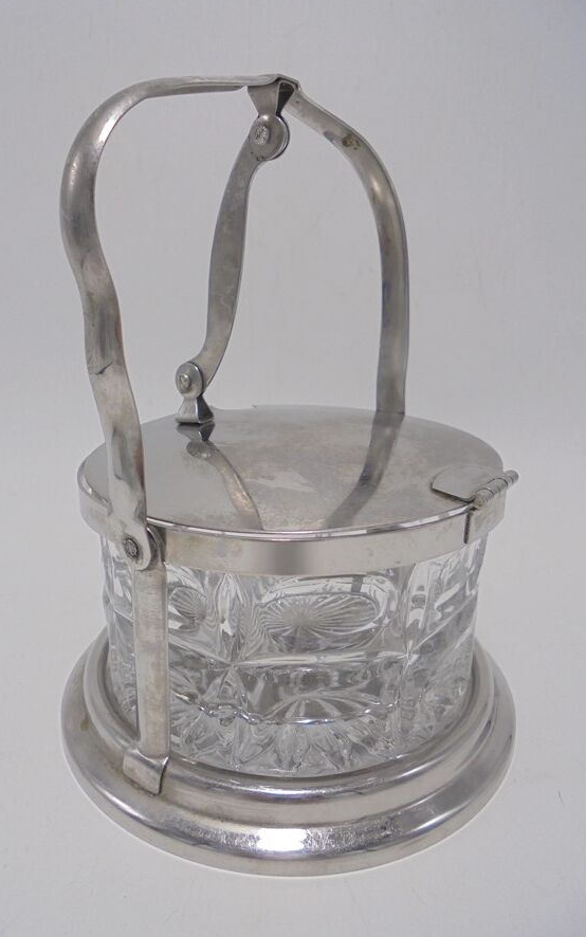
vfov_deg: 66.5
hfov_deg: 44.5
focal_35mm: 28
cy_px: 467
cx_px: 277
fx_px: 715
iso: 100
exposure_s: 1/100
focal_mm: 4.6
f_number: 3.5
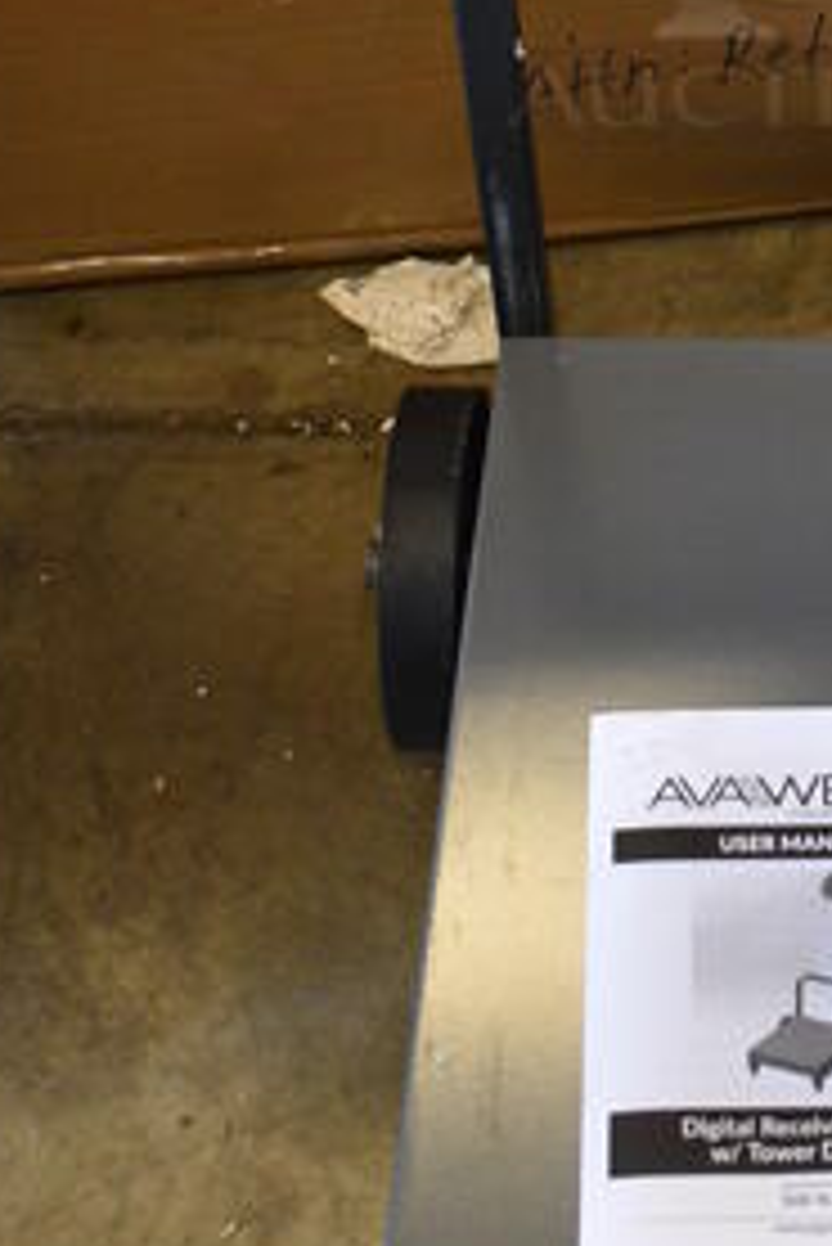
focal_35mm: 89
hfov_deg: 14.9
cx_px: 980
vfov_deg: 21.8
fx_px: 3081
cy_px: -92
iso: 1000
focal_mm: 18
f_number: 3.5
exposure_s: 1/125
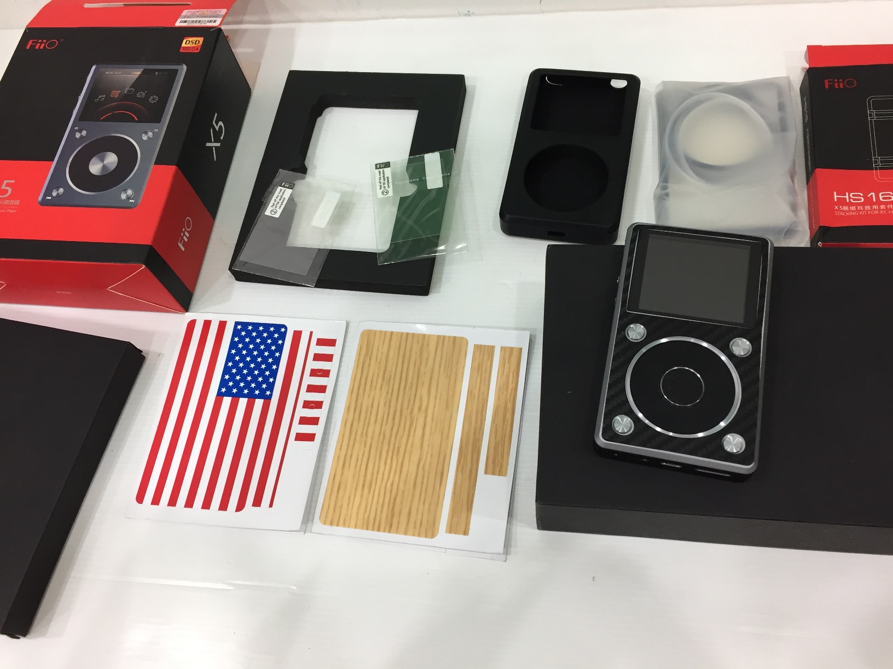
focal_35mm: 29
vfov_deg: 48.2
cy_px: 334
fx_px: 748
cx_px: 446
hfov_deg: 61.7
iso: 80
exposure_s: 1/33
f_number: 2.2
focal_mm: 4.15
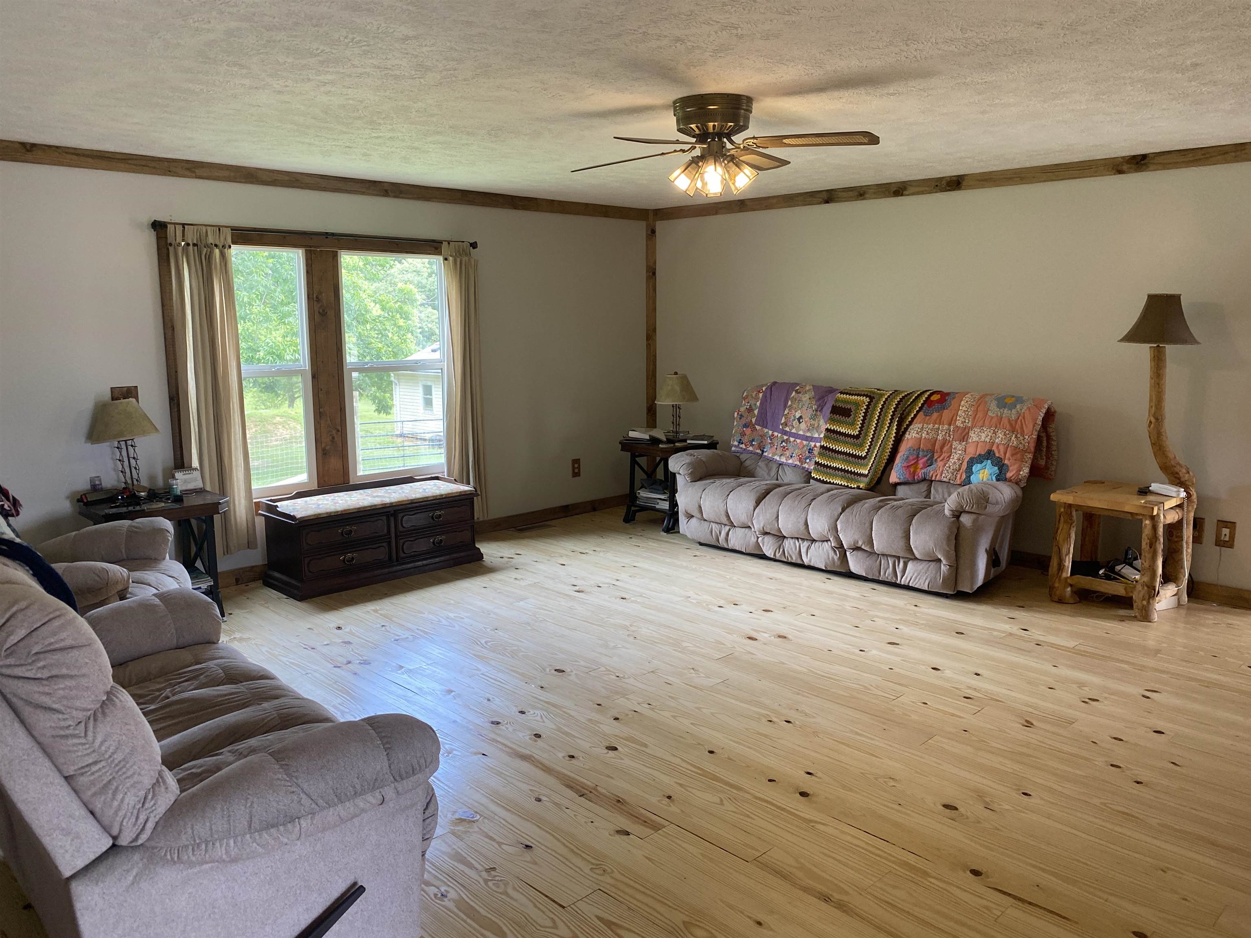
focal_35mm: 26
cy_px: 469
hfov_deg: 67.3
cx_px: 626
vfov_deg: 53.1
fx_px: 940
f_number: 1.8
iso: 125
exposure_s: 1/121
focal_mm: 4.25
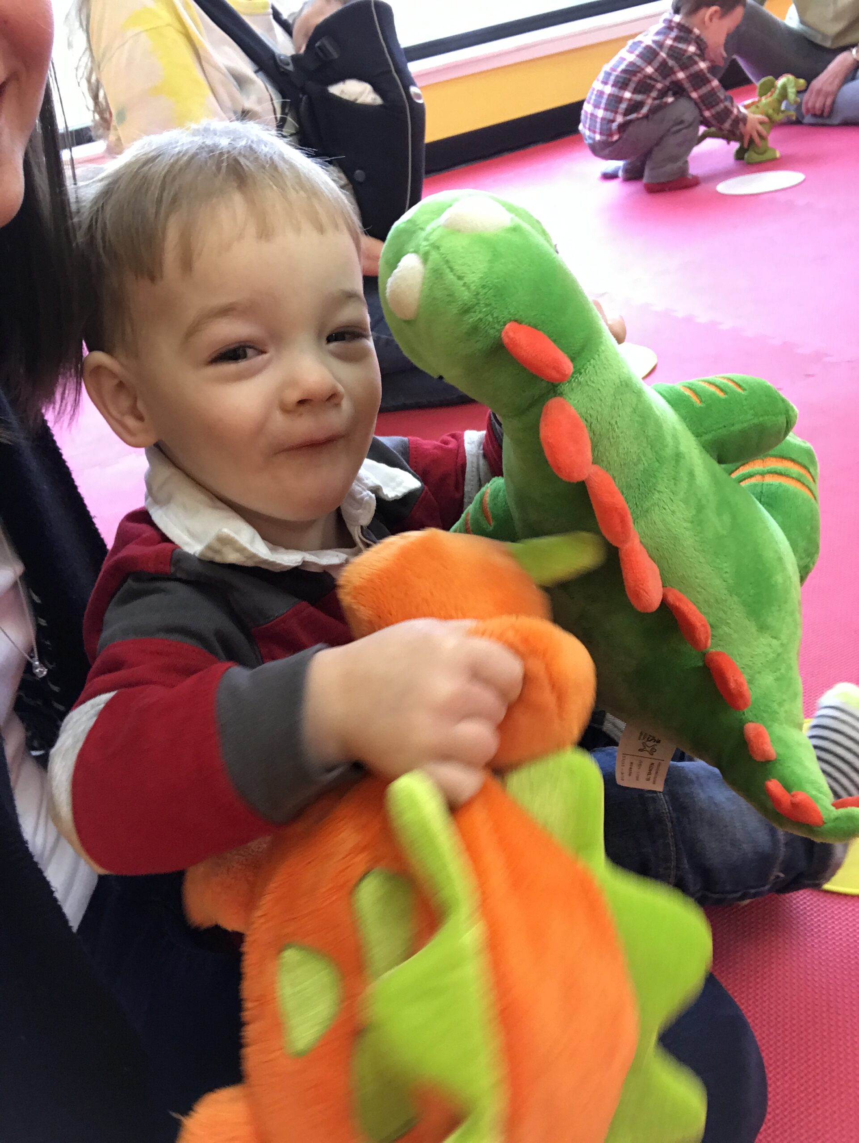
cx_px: 430
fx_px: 1058
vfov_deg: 56.8
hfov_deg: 44.2
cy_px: 572
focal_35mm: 32
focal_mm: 2.87
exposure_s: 1/30
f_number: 2.2
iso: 50
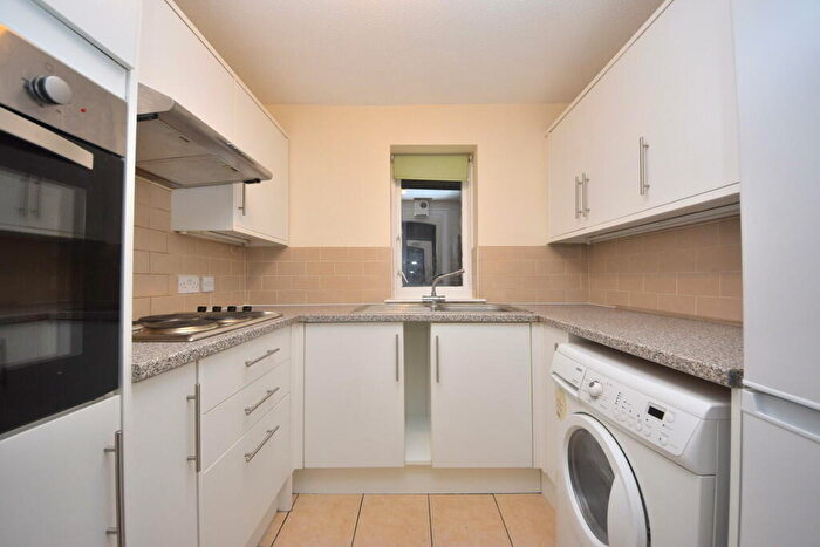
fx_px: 444
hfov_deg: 85.4
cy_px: 274
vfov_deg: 63.2
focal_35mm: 20
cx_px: 410
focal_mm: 13
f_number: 5
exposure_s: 1/100
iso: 800
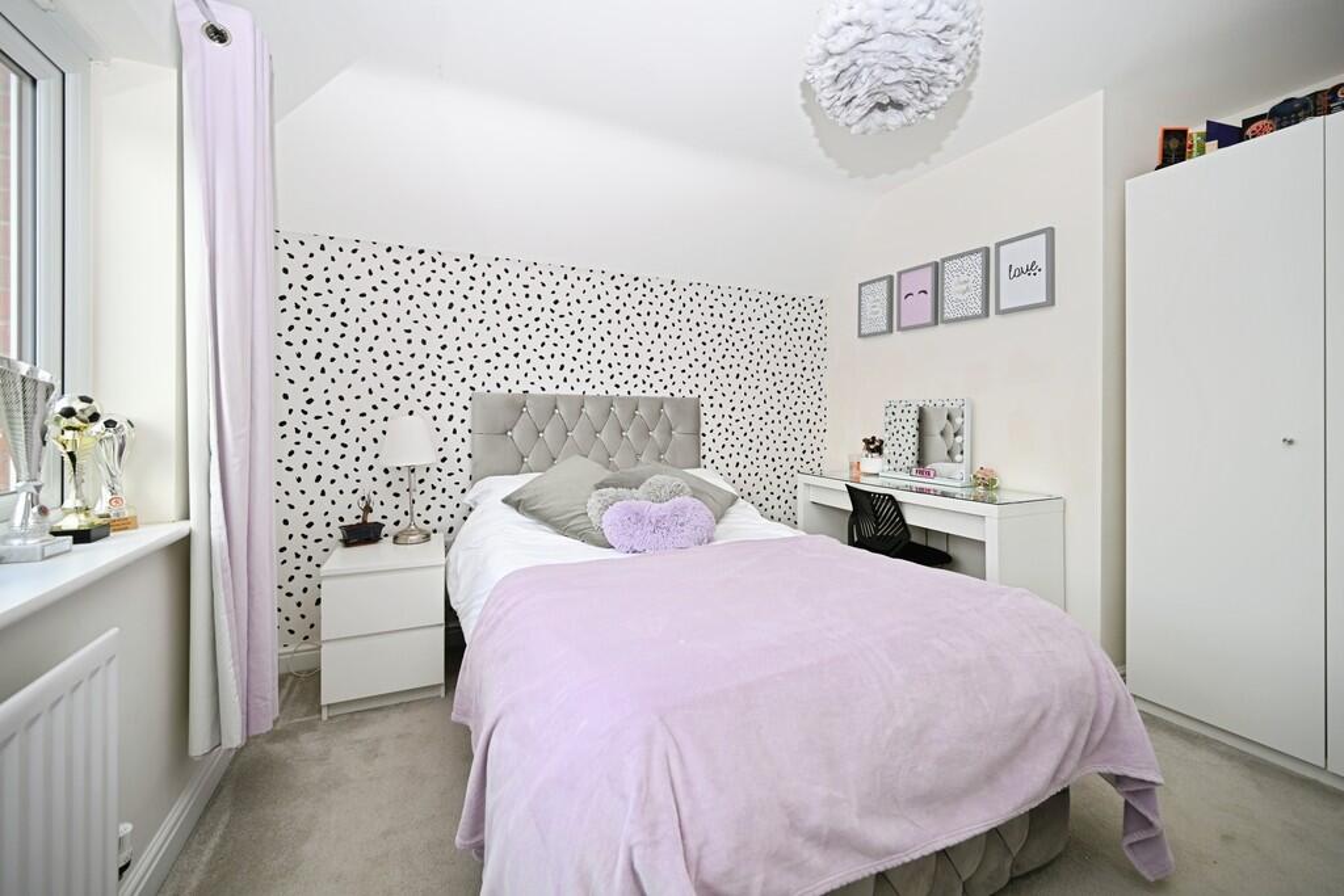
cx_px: 672
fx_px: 523
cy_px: 448
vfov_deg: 81.2
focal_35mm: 14
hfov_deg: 104.2
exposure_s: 1/60
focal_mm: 14
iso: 100
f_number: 4
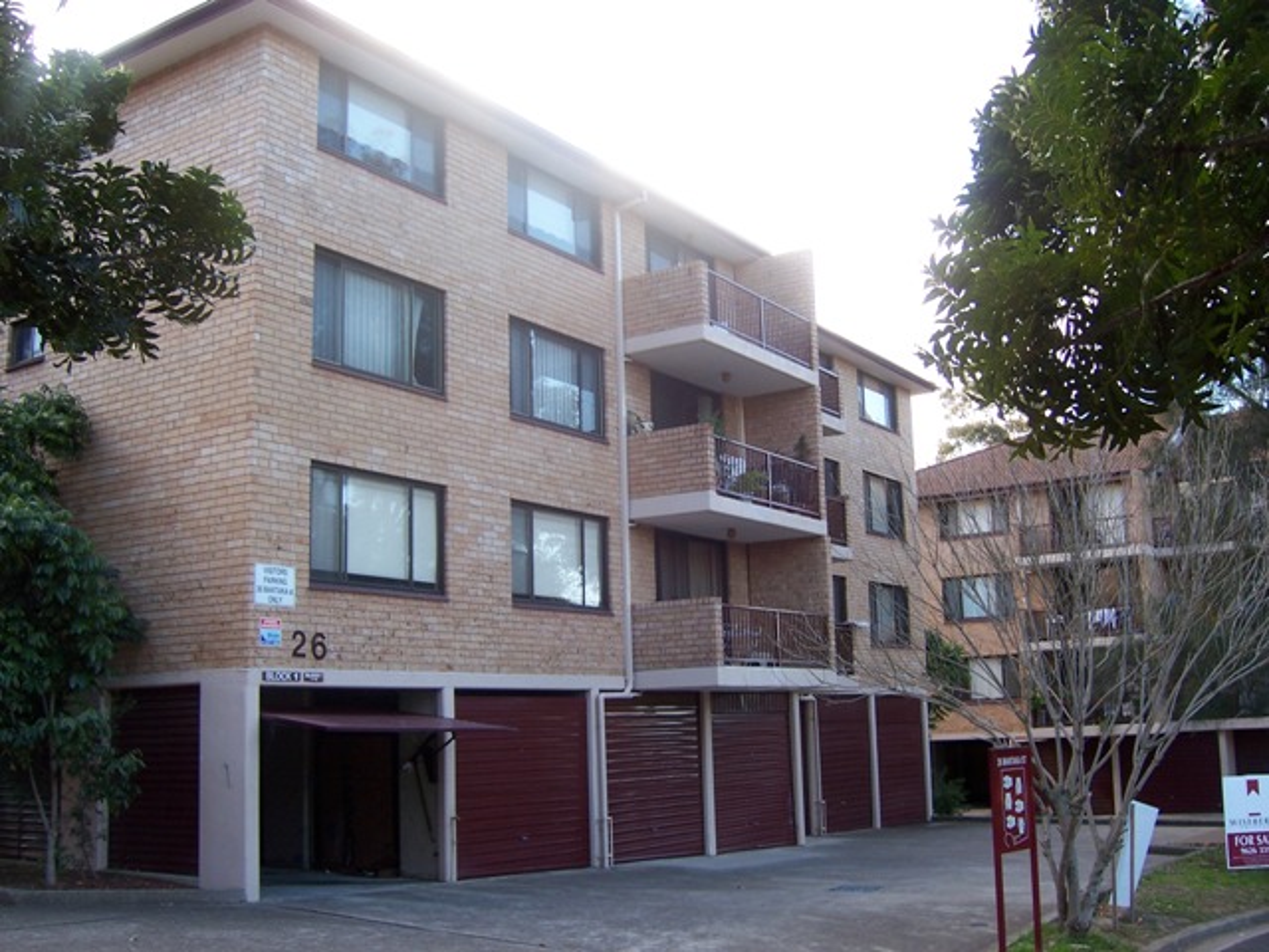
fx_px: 1320
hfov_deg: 51.4
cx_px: 634
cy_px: 476
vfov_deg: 39.7
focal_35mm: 36
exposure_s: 1/125
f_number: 2.8
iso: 80
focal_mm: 6.2
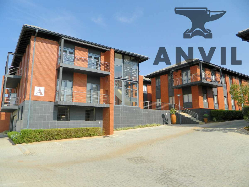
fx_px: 180
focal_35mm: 25
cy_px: 94
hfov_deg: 69.4
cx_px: 124
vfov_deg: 54.9
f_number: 3.1
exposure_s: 1/800
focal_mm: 4.5
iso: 80
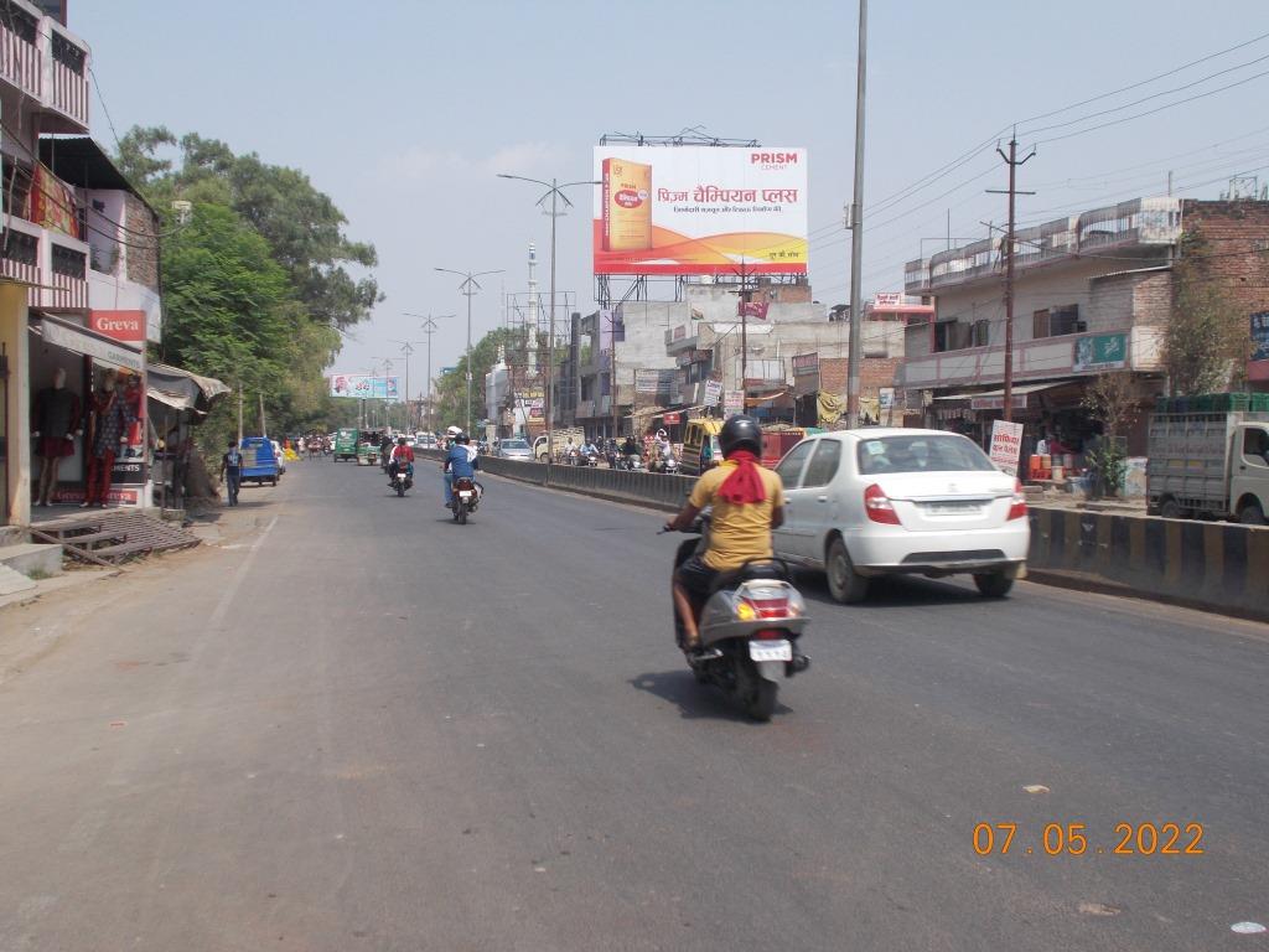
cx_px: 634
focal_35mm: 39
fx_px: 1430
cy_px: 476
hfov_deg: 47.9
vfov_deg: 36.8
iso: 80
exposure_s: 1/100
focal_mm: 6.9
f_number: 9.8
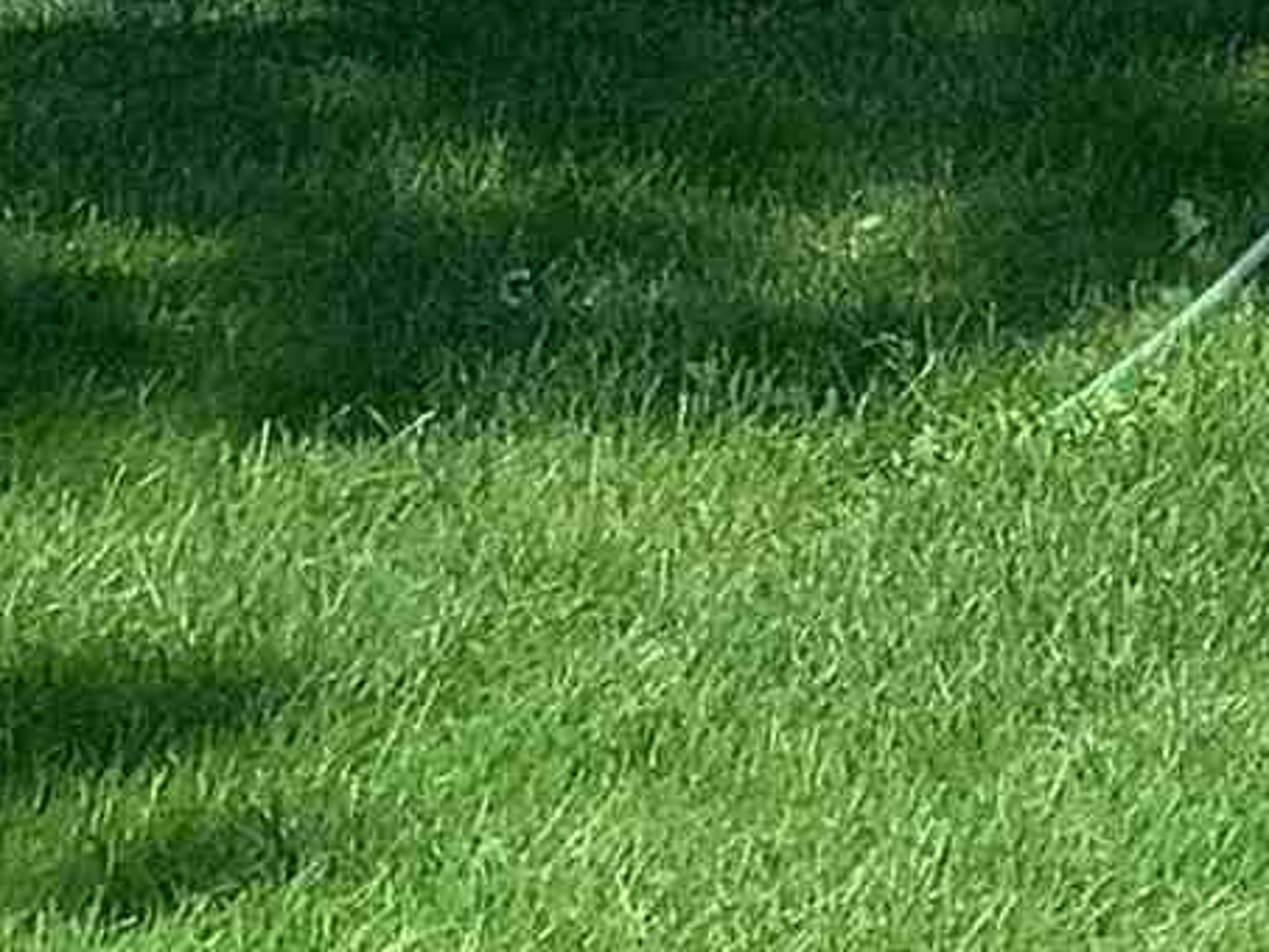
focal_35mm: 210
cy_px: -1086
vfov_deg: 6.8
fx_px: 7701
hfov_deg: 9.2
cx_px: 1717
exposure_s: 1/754
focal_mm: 3.3
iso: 25
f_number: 2.4
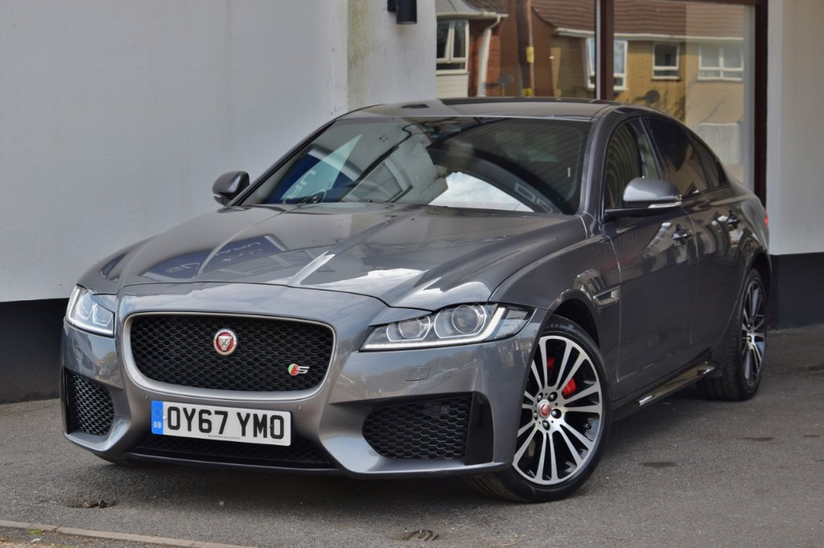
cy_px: 274
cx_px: 412
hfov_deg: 26.0
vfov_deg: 17.5
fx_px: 1784
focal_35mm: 78
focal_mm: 52
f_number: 8
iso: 400
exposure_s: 1/250
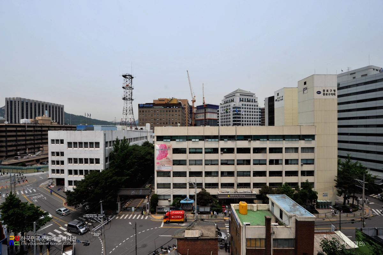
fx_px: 149
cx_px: 192
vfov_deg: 81.1
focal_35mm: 14
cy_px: 128
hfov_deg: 104.3
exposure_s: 1/125
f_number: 22
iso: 200
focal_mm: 14
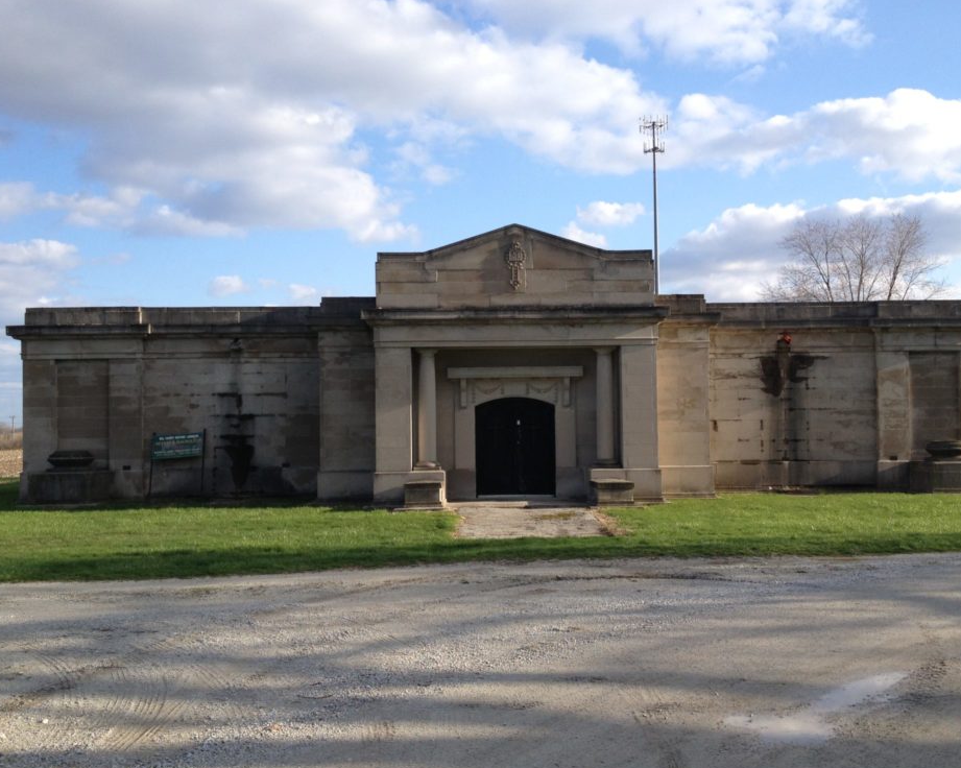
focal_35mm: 38
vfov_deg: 39.1
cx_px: 509
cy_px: 399
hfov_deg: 47.9
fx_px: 1080
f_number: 2.4
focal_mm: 4.28
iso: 50
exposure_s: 1/920
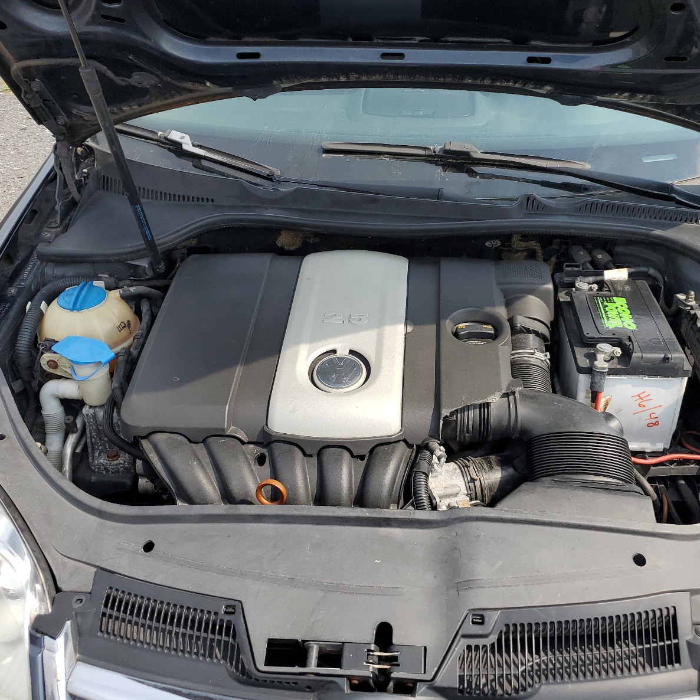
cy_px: 351
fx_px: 709
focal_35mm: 31
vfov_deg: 52.5
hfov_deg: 52.3
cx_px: 405
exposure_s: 1/2000
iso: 50
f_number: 1.5
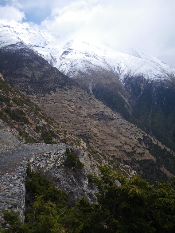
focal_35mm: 28
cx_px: 88
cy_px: 116
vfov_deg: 63.4
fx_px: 189
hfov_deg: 49.7
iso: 50
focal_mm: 5
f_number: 4.2
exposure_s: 1/500
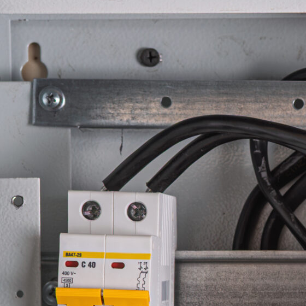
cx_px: 424
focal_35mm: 202
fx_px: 2020
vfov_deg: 8.6
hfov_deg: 8.5
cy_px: 329
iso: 100
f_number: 6.7
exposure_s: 1/125
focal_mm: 35
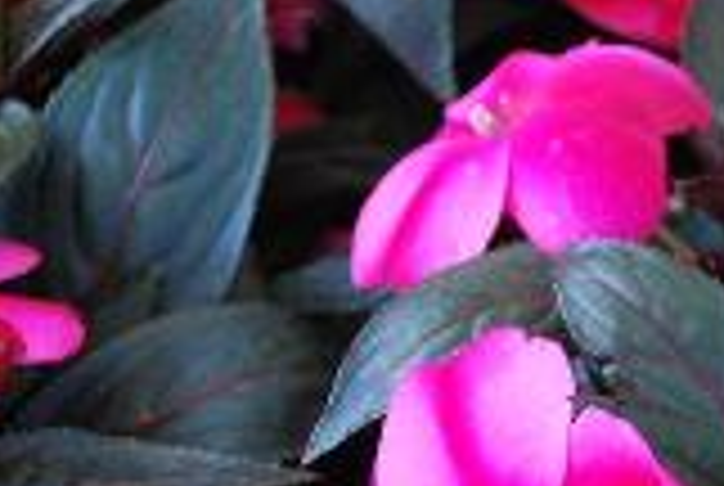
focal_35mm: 112
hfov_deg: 17.3
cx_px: 890
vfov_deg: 12.1
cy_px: 526
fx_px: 2257
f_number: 4.8
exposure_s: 1/60
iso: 250
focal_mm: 30
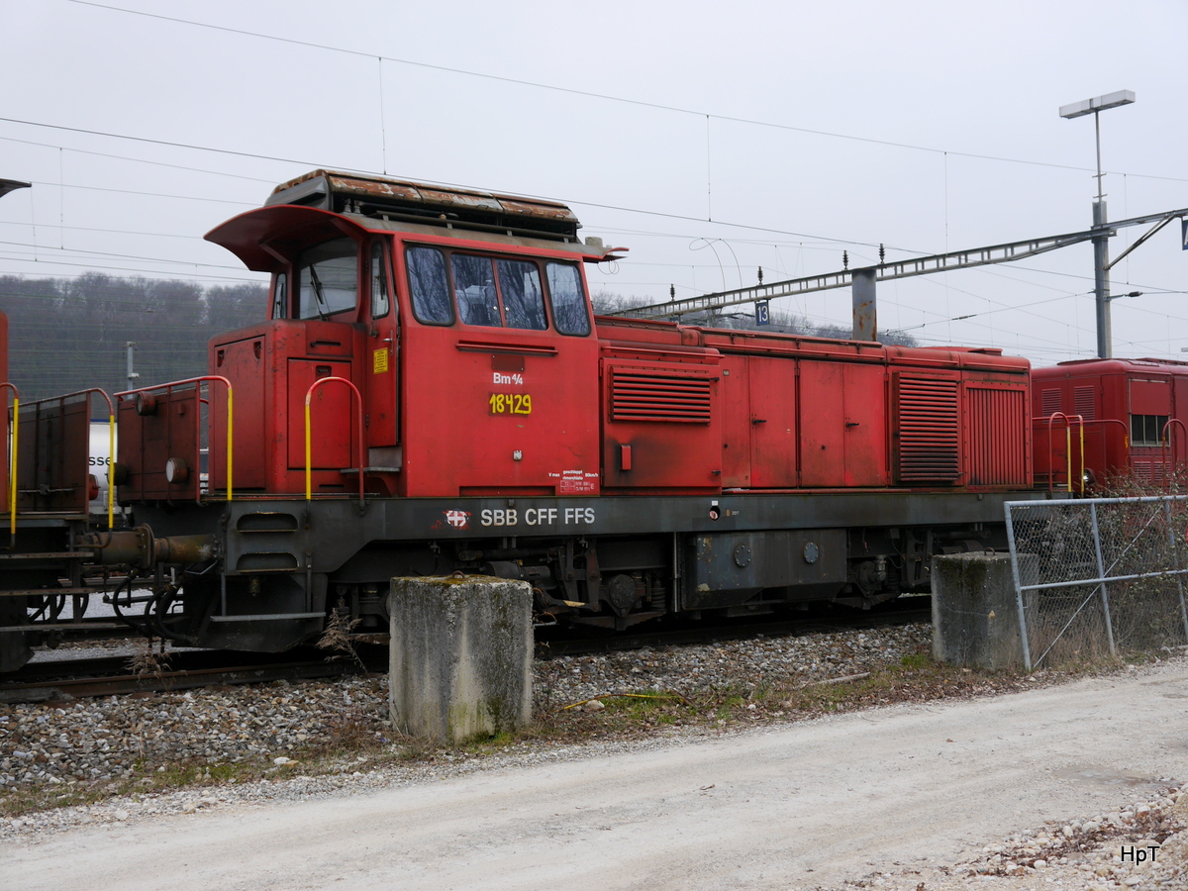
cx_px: 594
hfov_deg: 44.8
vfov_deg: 34.3
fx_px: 1441
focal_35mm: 42
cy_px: 446
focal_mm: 21
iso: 160
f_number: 5.6
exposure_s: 1/160
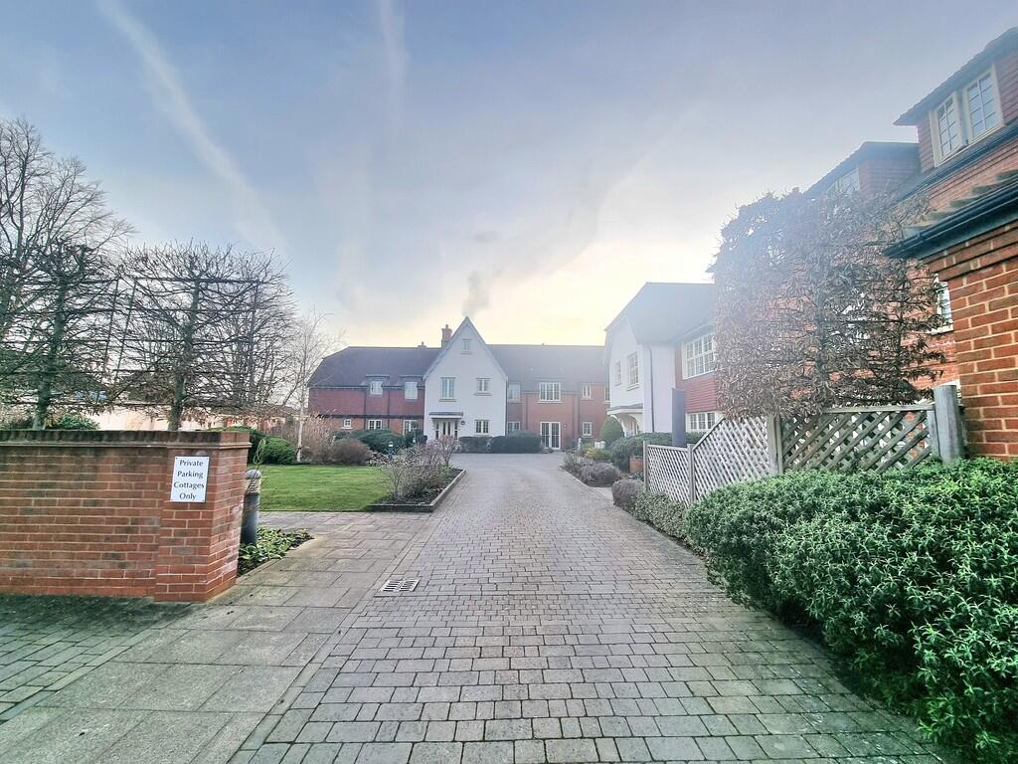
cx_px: 509
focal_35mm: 13
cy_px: 382
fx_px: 382
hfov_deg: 106.2
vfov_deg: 89.9
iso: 50
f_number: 2.2
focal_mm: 2.2
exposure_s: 1/909
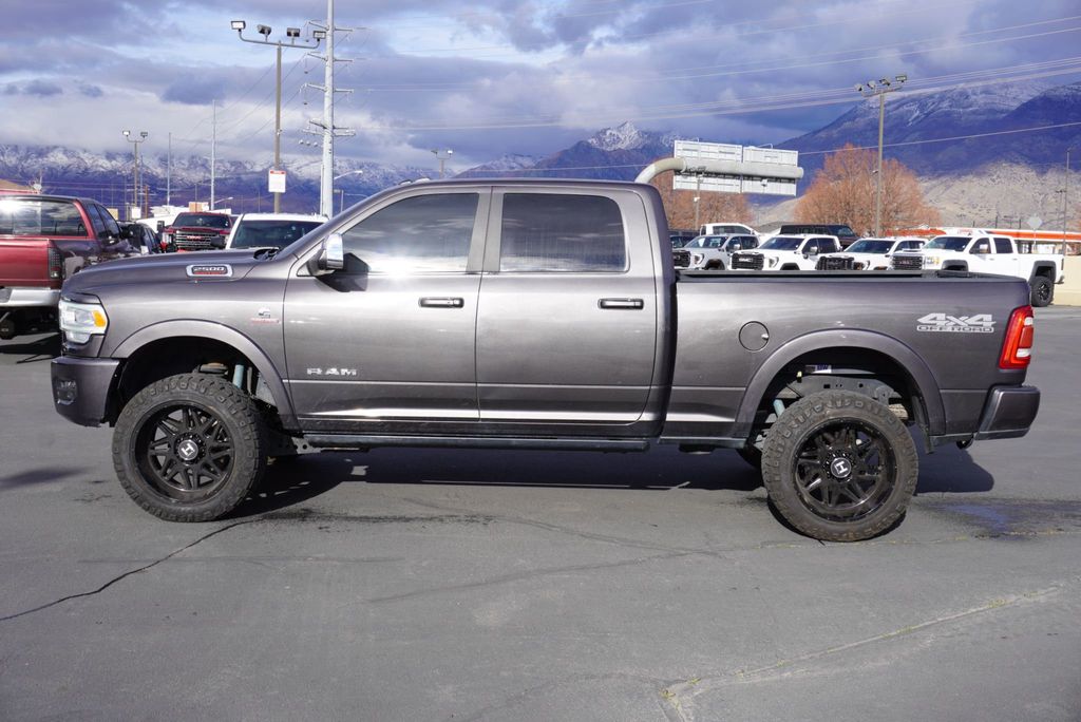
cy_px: 361
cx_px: 540
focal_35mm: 40
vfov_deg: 33.1
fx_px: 1217
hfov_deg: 47.9
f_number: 10
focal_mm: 27
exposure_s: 1/125
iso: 100
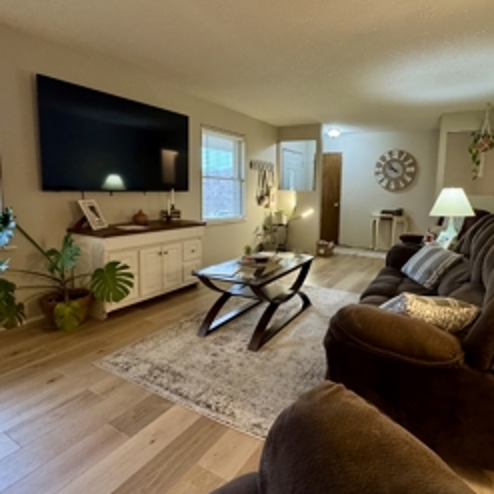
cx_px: 284
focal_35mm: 20
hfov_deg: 74.4
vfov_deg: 74.7
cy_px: 228
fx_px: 323
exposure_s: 1/60
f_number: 2.2
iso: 500
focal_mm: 2.22
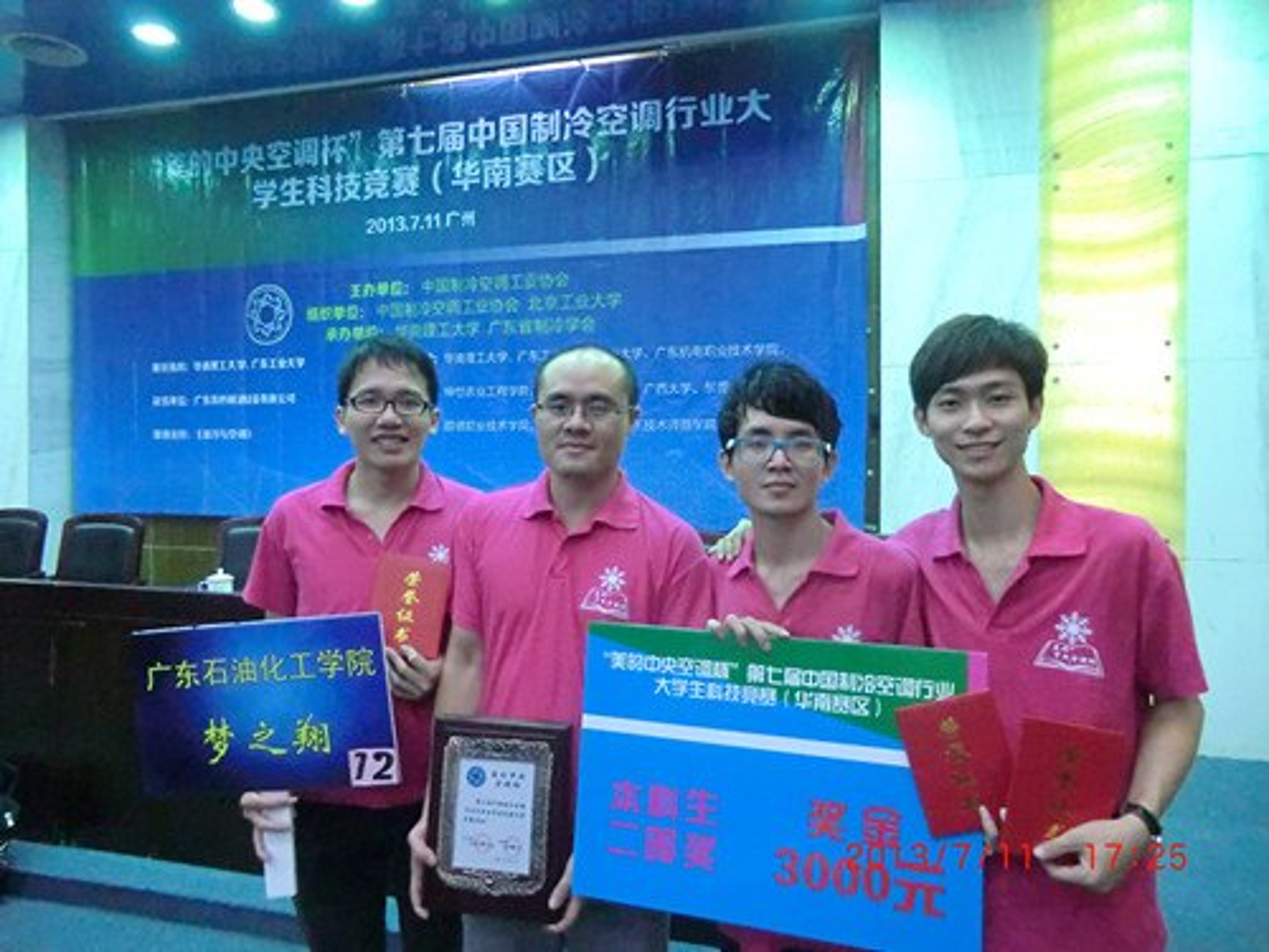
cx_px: 634
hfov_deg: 71.6
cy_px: 476
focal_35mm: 24
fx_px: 880
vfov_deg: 56.8
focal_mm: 4.3
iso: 1250
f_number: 3.2
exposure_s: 1/60
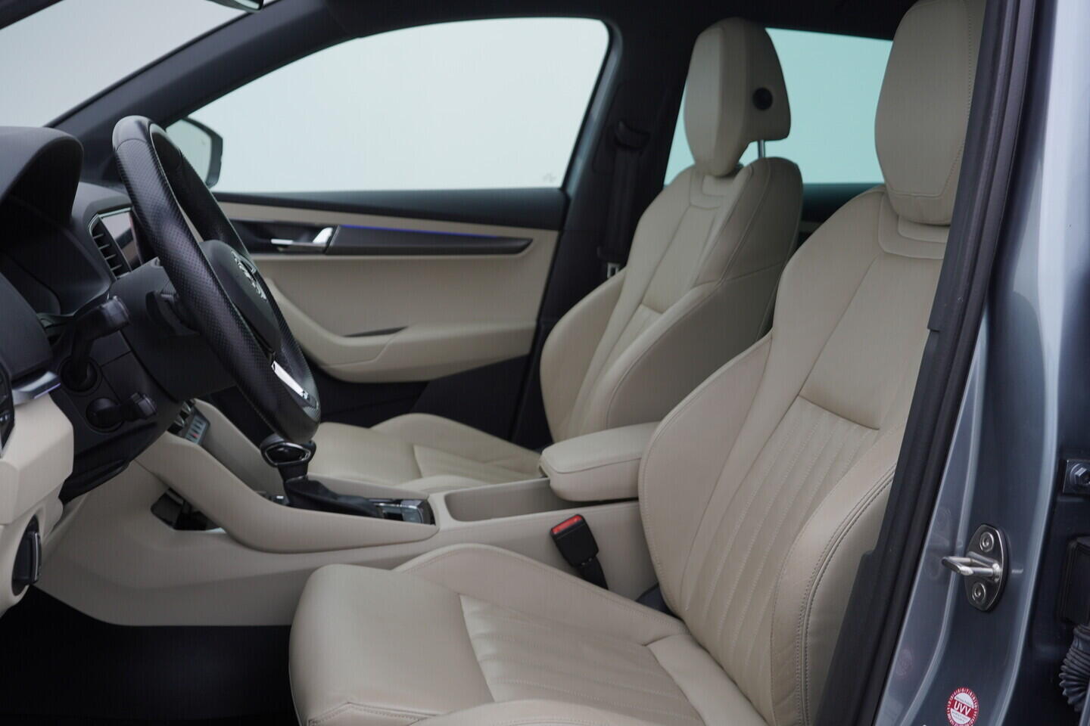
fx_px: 1090
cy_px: 363
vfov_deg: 36.9
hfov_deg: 53.1
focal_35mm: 36
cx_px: 545
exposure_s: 1/60
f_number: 3.5
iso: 125
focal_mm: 24
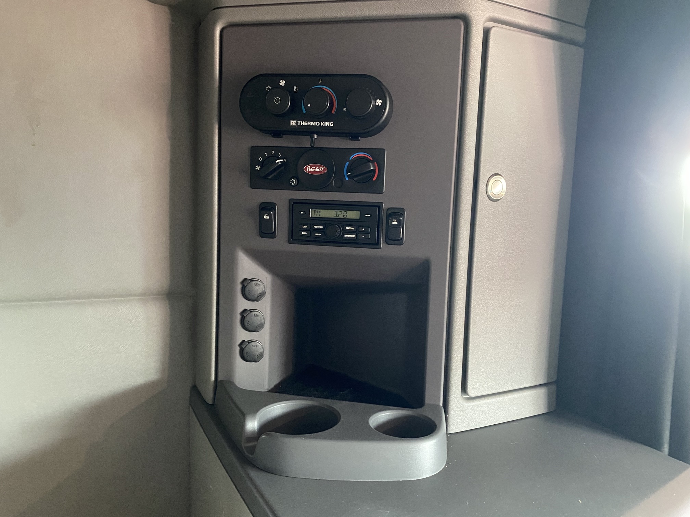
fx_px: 518
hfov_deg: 67.3
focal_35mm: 26
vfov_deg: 53.1
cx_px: 345
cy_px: 258
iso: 640
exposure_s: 1/30
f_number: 1.8
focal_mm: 4.25
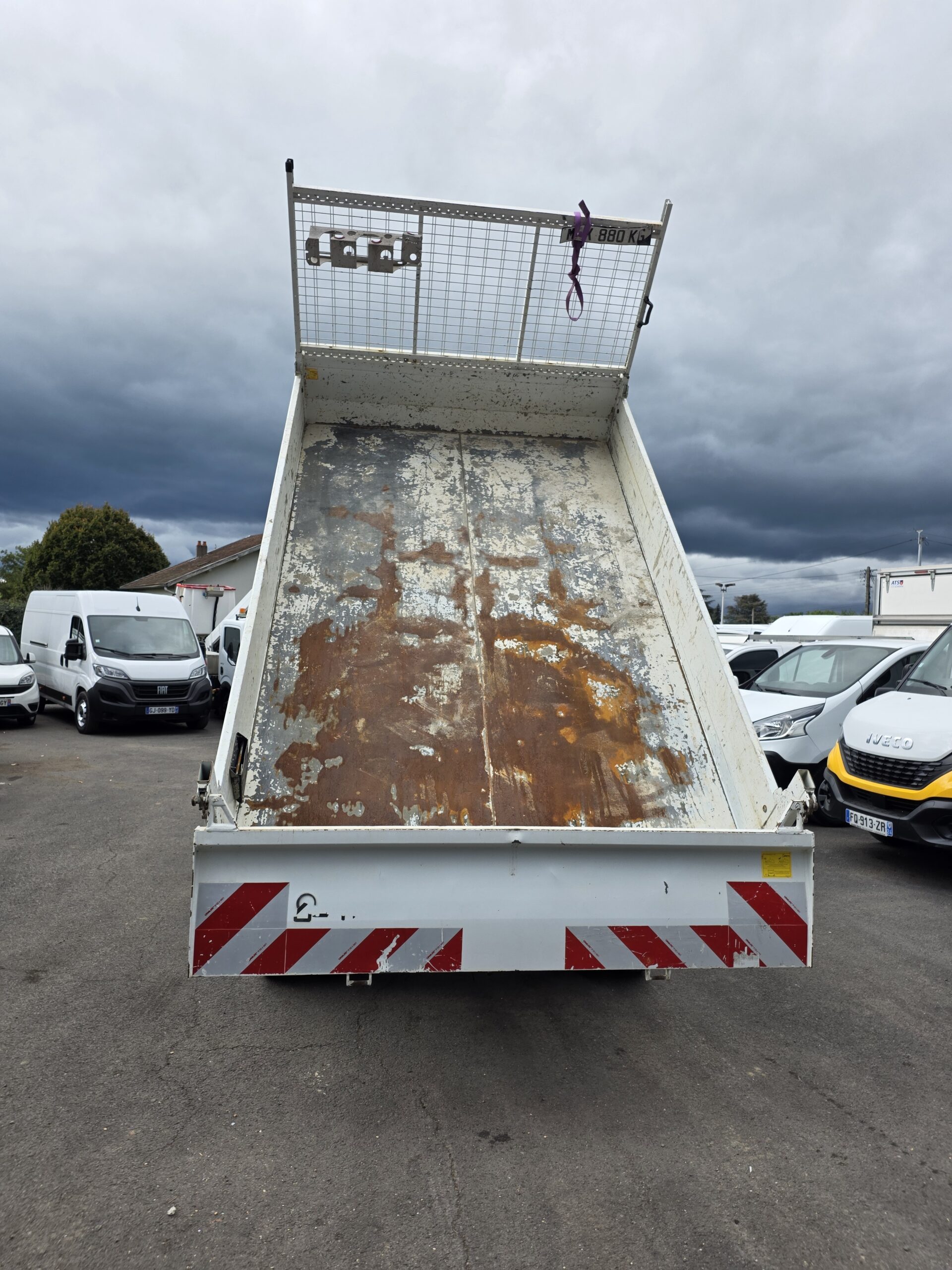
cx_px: 476
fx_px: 843
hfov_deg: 58.9
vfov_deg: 73.9
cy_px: 635
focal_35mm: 23
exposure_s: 1/2929
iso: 80
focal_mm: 6.25
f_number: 1.7
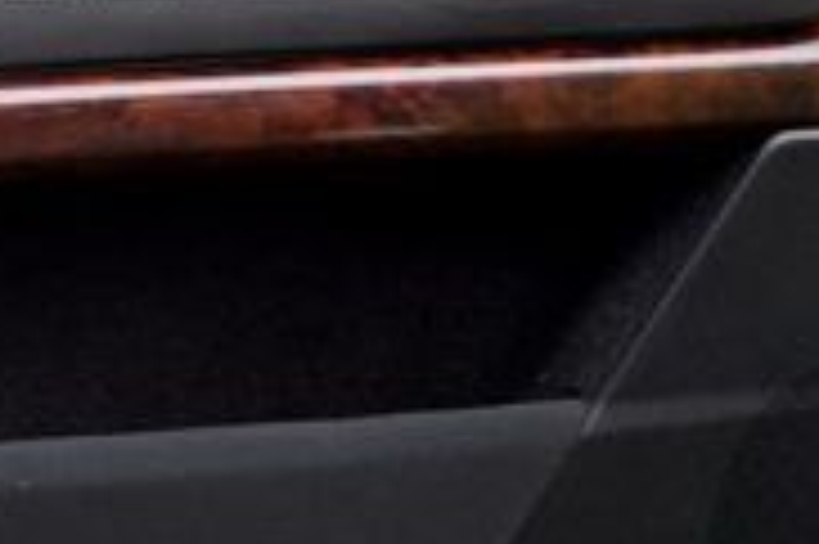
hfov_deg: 13.2
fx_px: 3364
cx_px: -392
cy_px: -106
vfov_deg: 9.1
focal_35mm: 148
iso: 400
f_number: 4.2
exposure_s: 1/60
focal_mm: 28
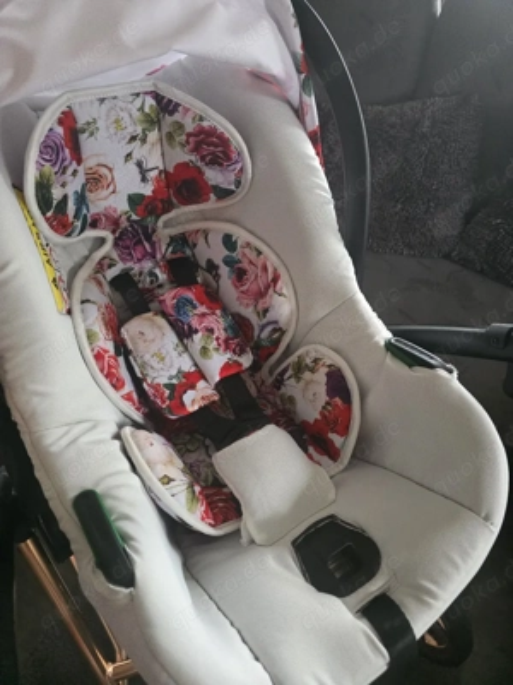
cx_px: 256
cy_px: 342
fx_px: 454
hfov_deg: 58.9
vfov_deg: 73.9
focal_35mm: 23
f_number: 1.7
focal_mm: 6.3
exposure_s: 1/120
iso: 1600
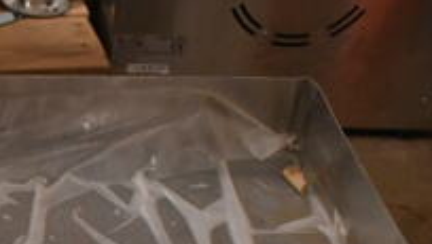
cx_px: -104
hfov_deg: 20.1
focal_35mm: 99
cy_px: 414
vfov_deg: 11.6
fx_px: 1130
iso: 4500
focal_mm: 21
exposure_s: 1/125
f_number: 3.8
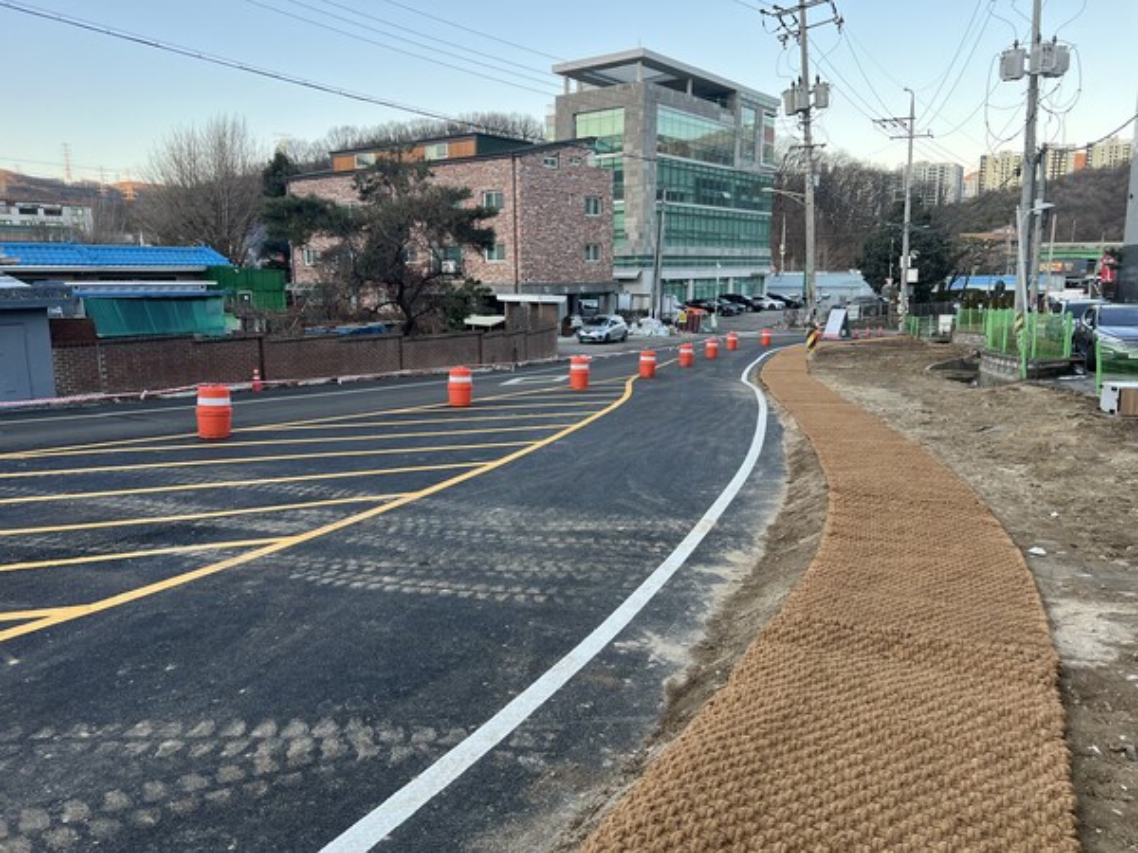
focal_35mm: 26
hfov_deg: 67.3
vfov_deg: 53.1
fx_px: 855
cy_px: 426
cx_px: 569
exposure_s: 1/213
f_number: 1.5
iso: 50
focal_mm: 5.7
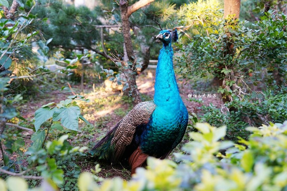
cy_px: 96
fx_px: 295
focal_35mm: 37
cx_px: 144
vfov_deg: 35.9
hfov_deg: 51.9
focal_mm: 37
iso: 160
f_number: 4
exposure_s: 1/40
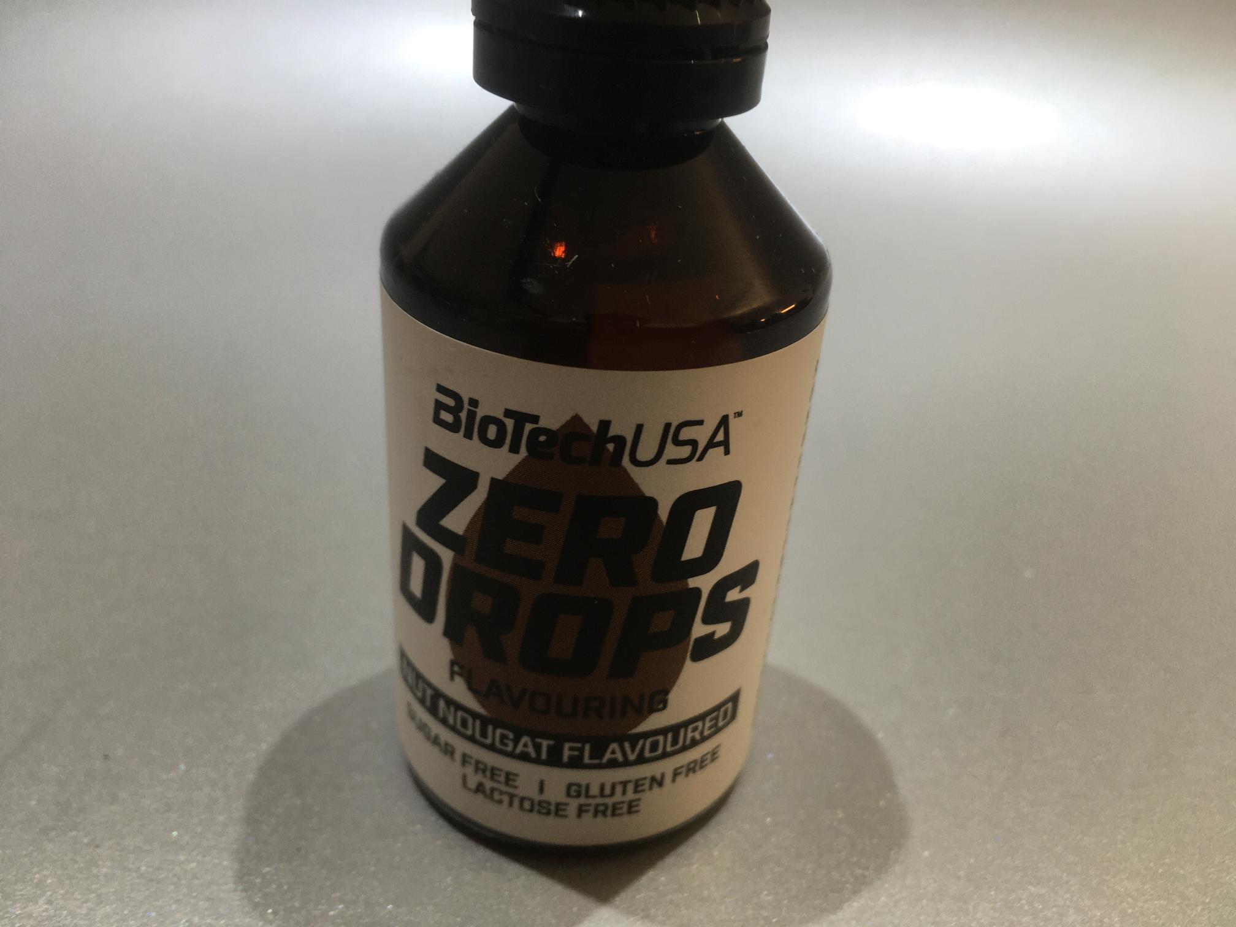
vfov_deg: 48.2
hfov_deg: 61.7
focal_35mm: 29
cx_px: 618
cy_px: 464
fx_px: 1035
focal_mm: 4.15
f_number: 2.2
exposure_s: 1/50
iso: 32
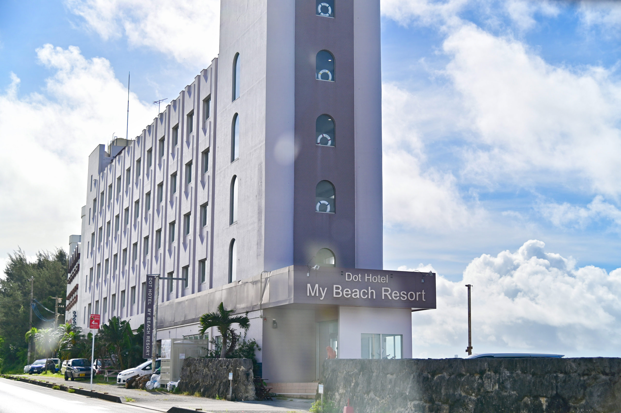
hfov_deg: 38.2
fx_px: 896
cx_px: 310
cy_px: 206
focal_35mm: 52
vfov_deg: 26.0
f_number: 4
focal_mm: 52
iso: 100
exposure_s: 1/1600
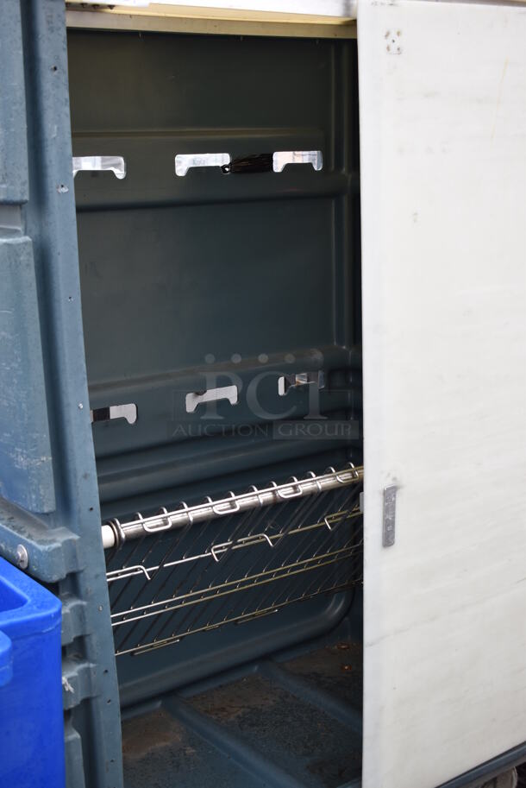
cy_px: 394
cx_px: 263
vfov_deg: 41.1
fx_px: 1050
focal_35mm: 48
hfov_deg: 28.1
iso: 320
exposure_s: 1/250
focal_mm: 32
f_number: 5.6
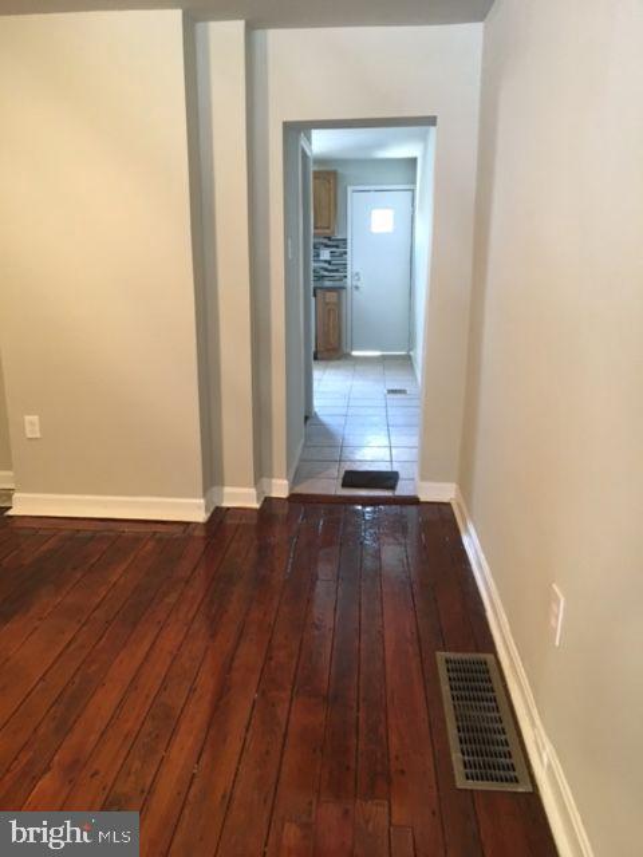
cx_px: 322
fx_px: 718
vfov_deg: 61.7
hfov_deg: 48.2
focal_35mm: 29
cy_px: 428
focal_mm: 4.15
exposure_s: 1/30
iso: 200
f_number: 2.2
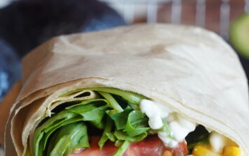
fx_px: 1385
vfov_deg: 6.4
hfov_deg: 10.3
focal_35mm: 204
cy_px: 172
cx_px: 157
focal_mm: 70
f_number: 10
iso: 3200
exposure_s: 1/80
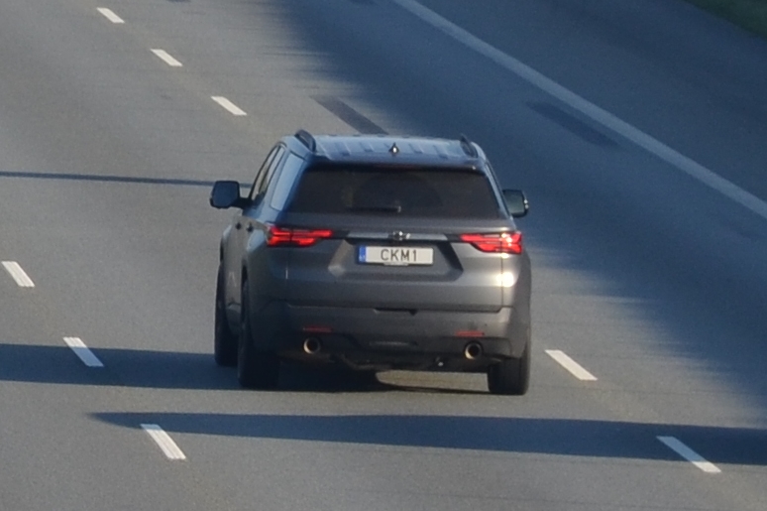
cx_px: 384
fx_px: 3353
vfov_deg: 8.7
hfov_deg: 13.0
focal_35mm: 158
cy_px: 256
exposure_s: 1/800
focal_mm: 105
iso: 180
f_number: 5.6
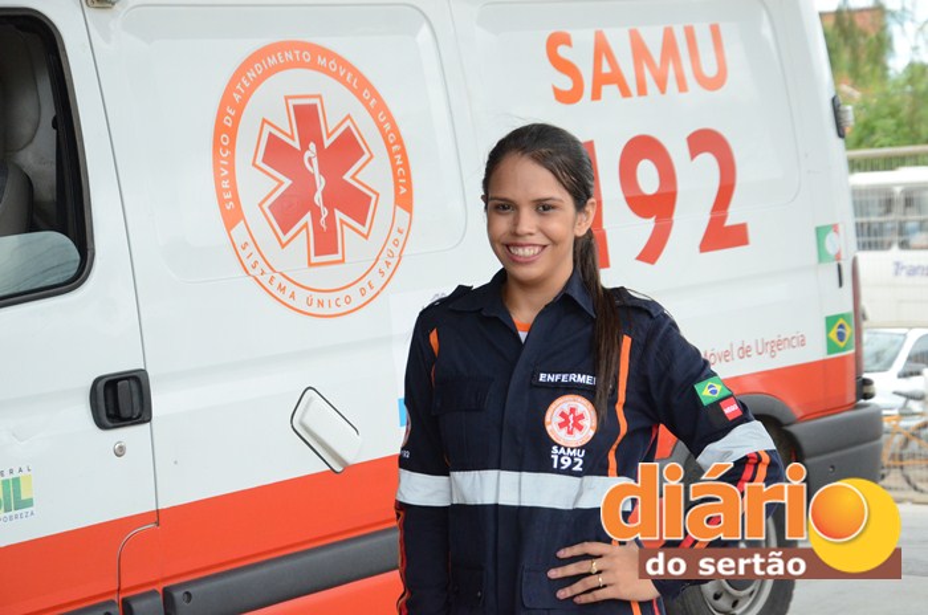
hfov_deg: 21.9
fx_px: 2393
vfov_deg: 14.6
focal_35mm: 93
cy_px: 308
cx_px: 464
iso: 2000
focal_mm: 62
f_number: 8
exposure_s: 1/1000
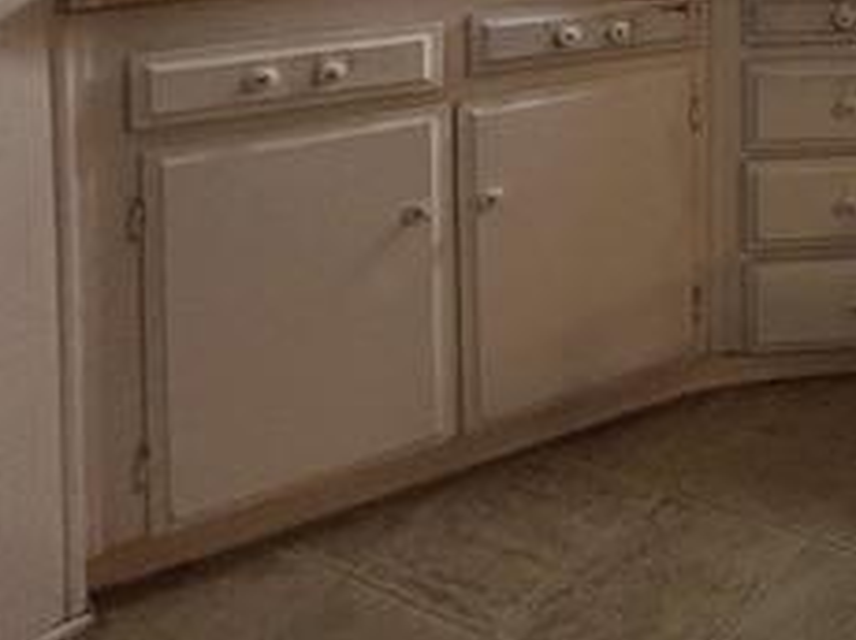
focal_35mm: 39
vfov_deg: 29.6
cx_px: 1157
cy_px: -190
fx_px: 963
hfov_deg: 32.9
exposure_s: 1/60
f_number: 2.2
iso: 200
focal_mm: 2.22
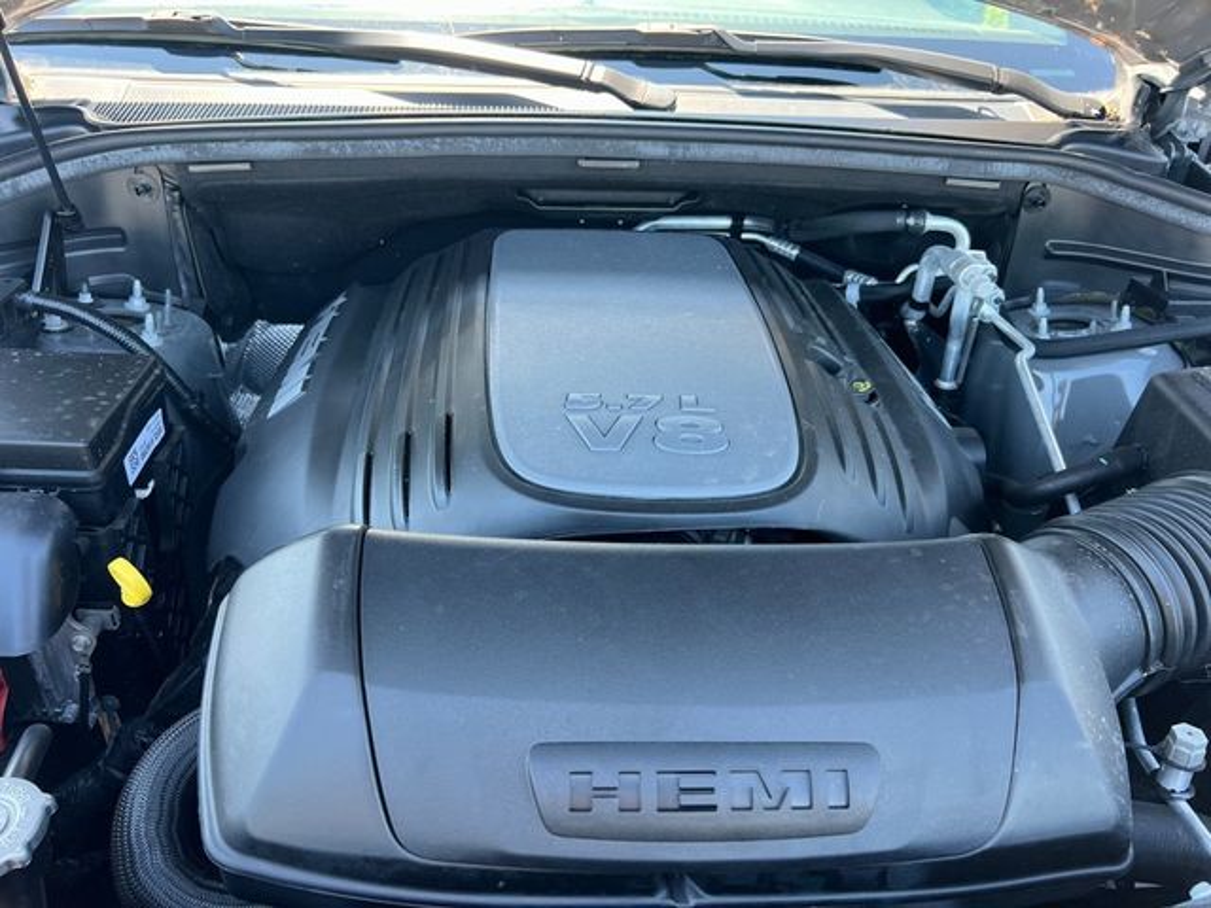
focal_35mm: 26
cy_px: 454
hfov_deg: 67.3
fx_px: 910
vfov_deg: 53.1
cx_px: 606
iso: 64
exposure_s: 1/130
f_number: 1.5
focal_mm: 5.7
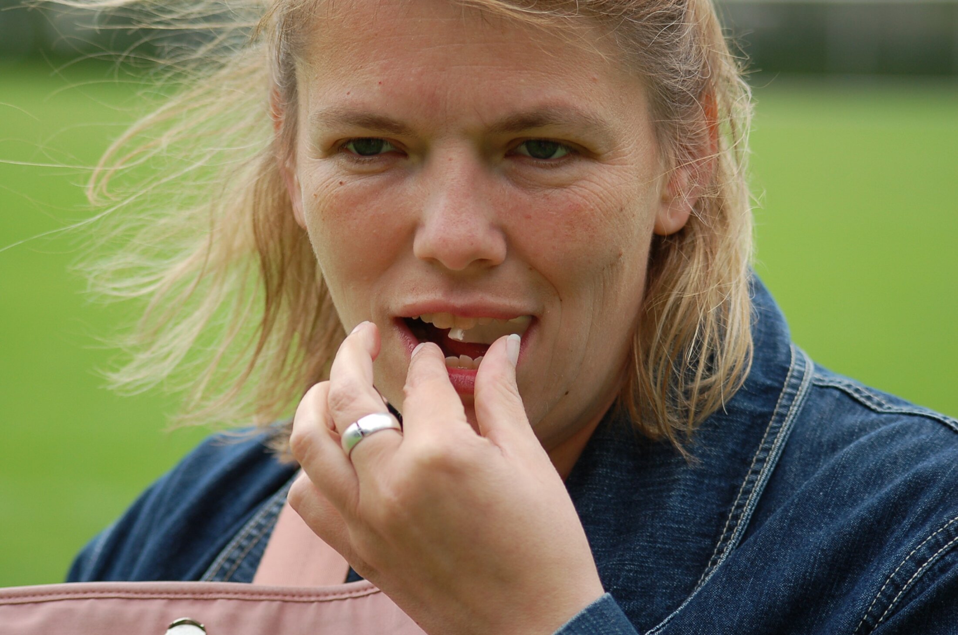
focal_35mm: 123
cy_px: 318
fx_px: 3267
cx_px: 479
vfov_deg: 11.1
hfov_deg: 16.7
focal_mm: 82
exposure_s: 1/1000
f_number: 4
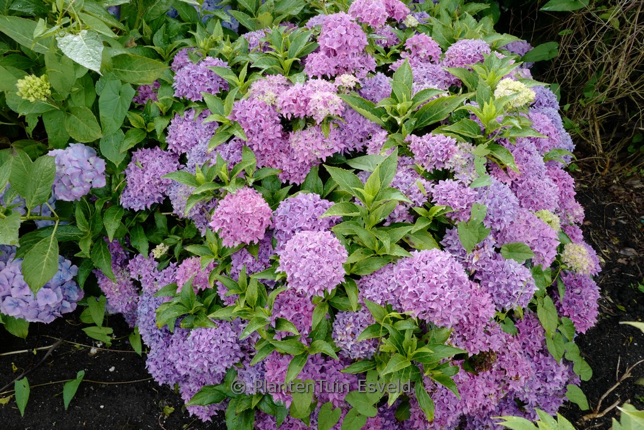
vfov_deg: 46.4
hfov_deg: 65.5
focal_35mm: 28
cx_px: 322
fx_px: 501
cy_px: 215
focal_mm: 28
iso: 1250
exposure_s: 1/60
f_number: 16
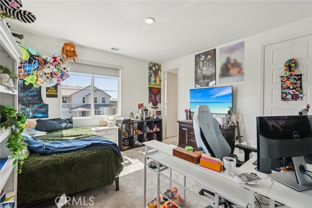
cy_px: 104
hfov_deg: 96.8
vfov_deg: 73.7
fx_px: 139
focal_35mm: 16
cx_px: 156
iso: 400
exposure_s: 1/45
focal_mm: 16
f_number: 8
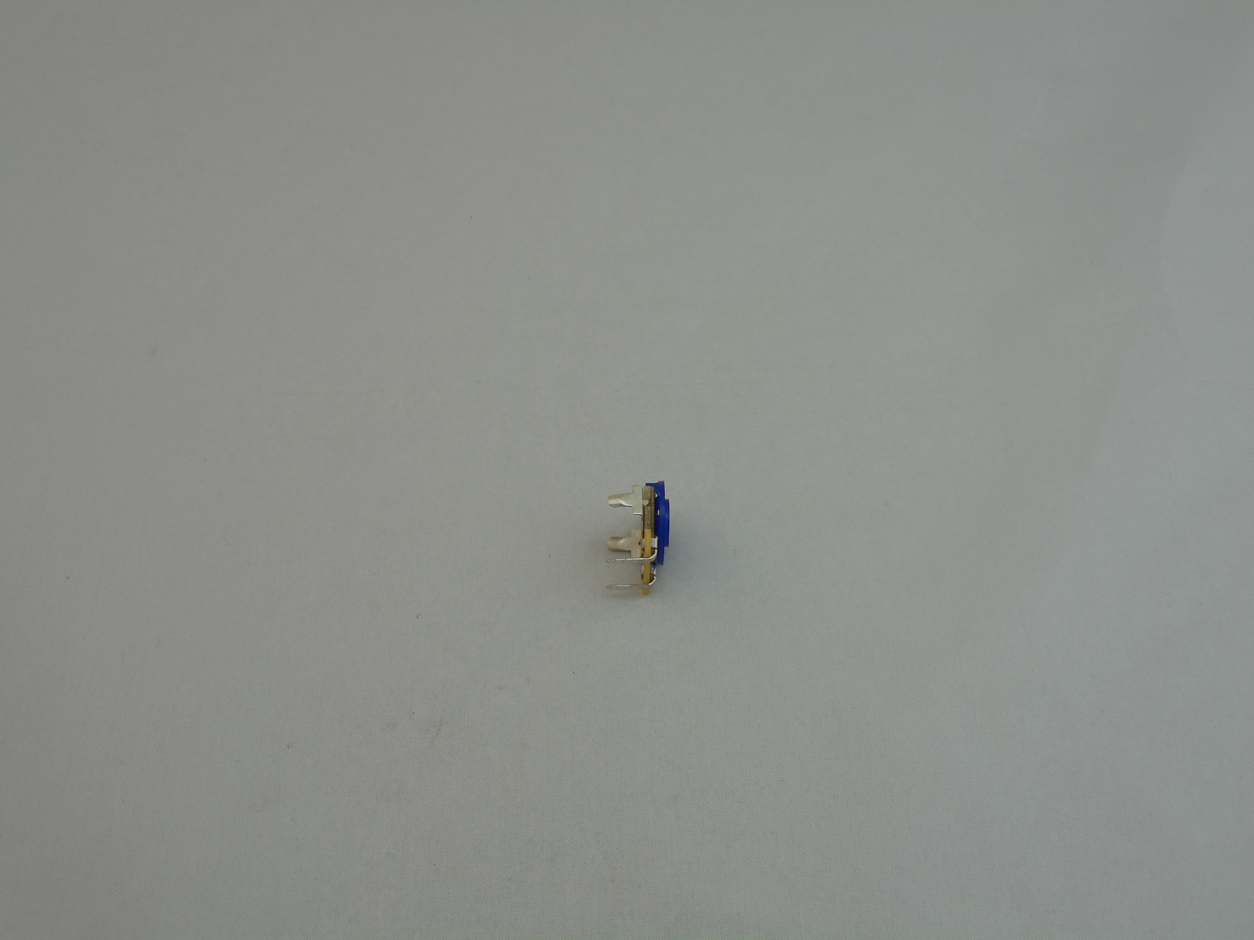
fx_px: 1848
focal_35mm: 51
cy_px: 470
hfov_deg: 37.5
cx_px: 627
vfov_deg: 28.6
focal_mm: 9.1
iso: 80
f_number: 4.9
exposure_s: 1/60
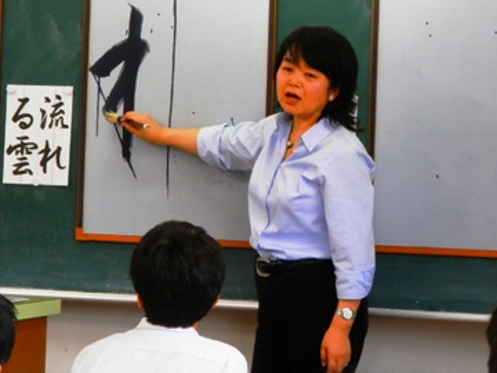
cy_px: 171
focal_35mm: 174
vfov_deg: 8.5
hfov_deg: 11.4
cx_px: 226
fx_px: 2498
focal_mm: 25.1
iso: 200
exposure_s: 1/20
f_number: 5.4
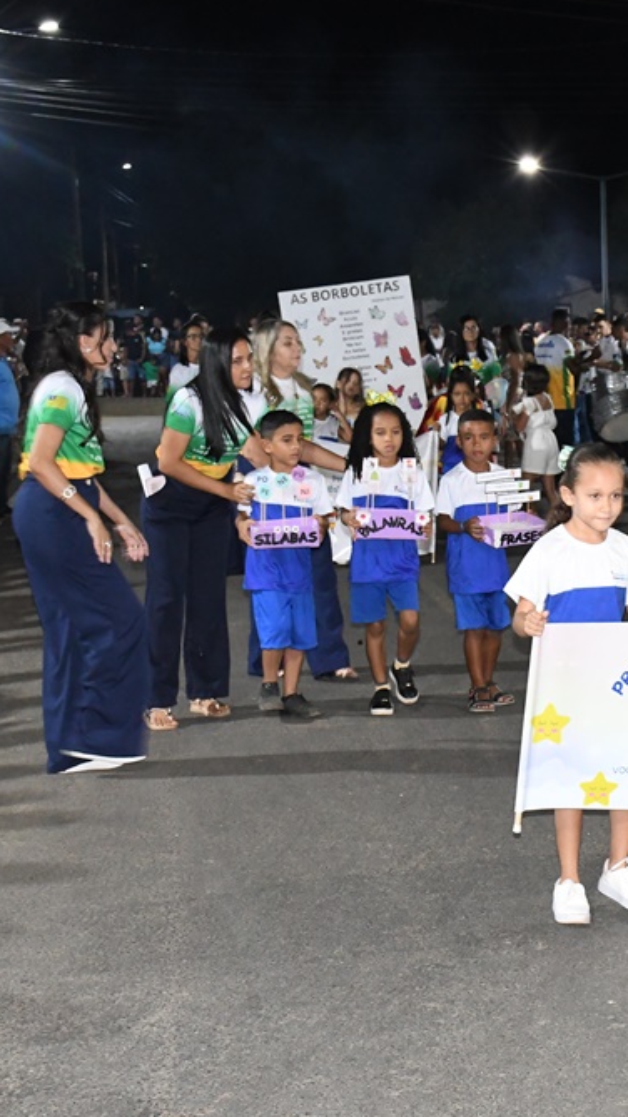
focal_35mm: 77
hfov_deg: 15.4
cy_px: 558
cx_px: 610
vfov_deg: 27.5
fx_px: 2281
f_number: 6.3
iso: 5000
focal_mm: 32
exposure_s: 1/40
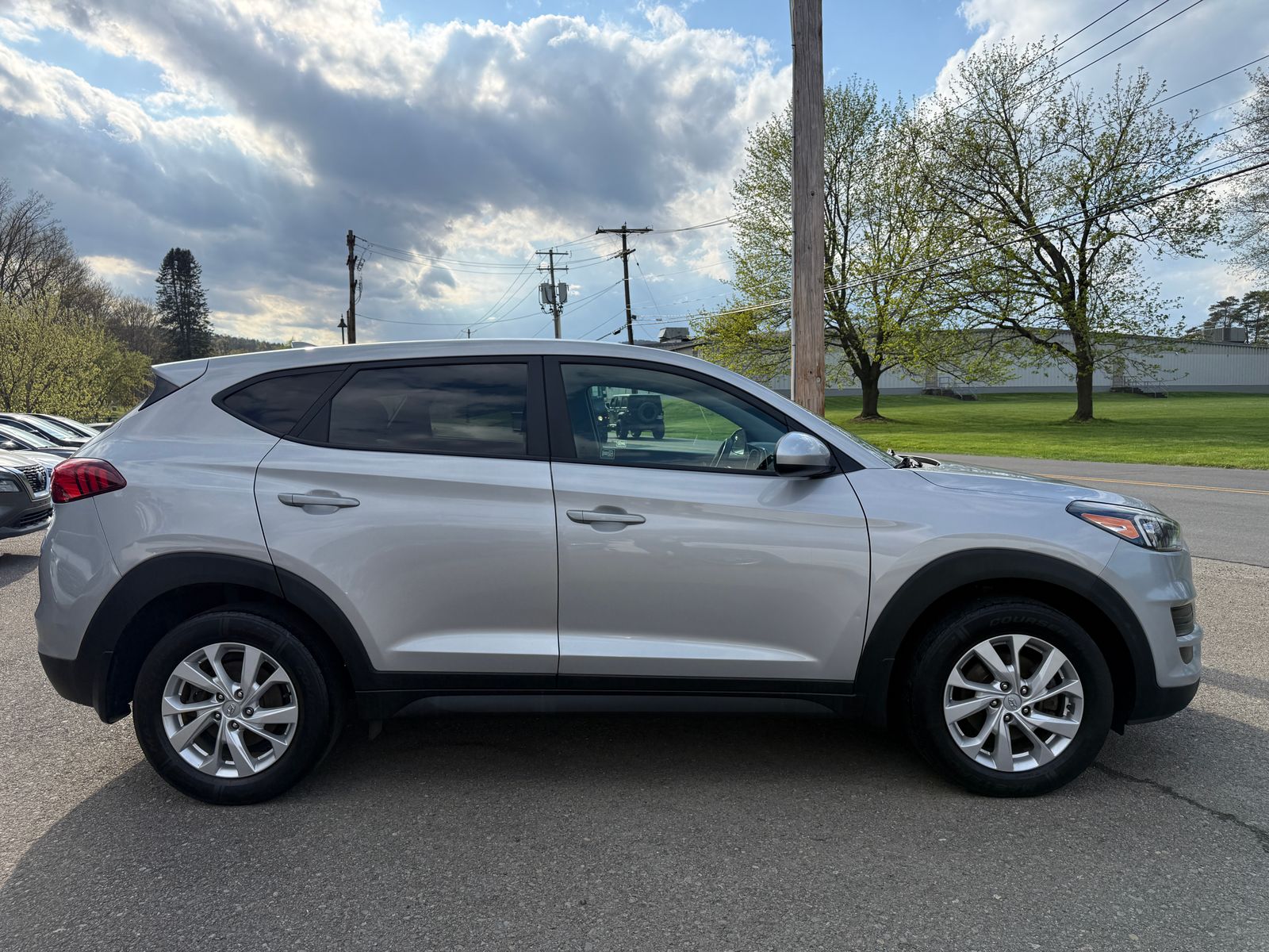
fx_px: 880
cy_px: 476
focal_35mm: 24
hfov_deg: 71.6
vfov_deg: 56.8
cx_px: 634
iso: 100
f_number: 1.78
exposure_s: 1/4673
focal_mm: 6.76
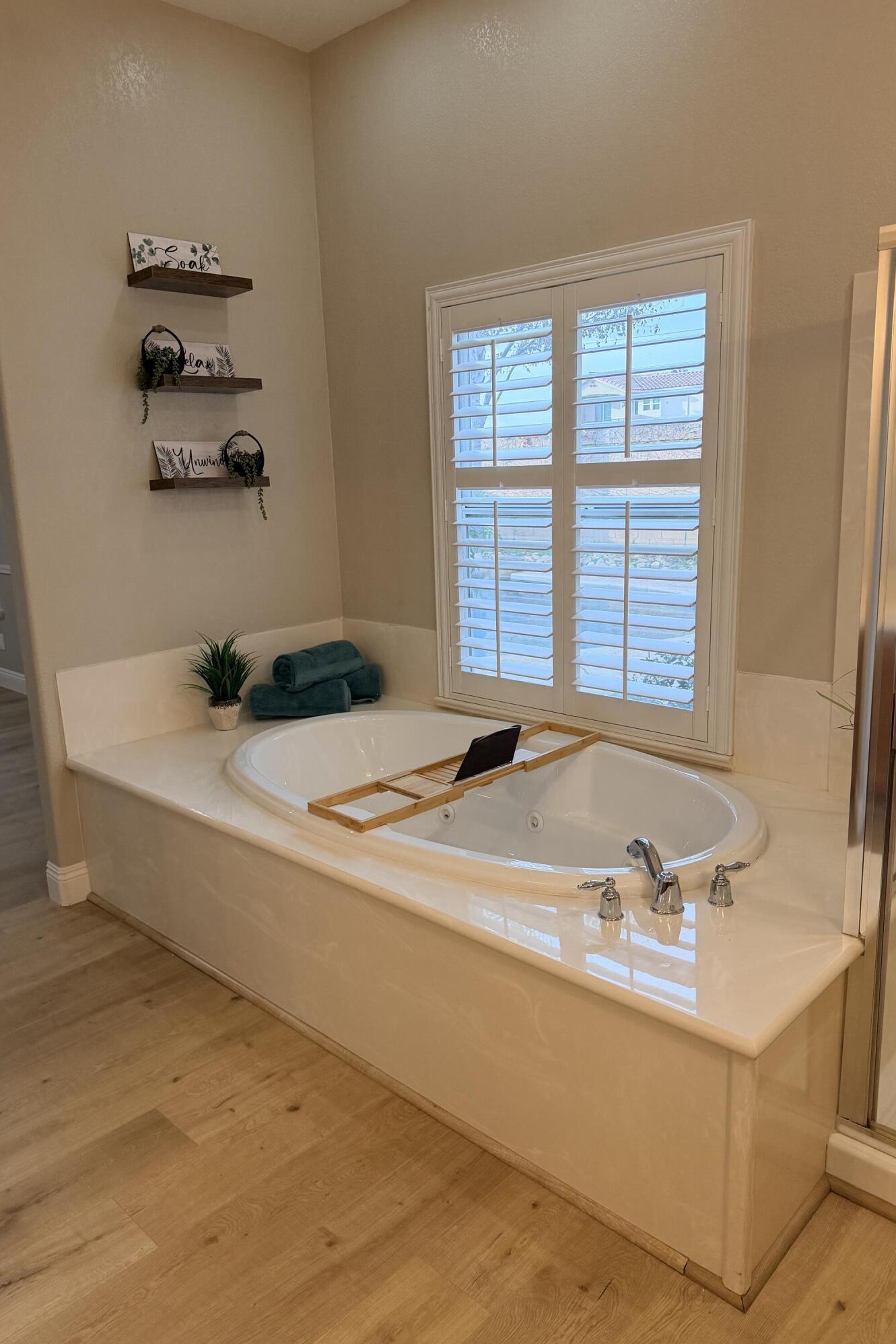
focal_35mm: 25
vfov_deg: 71.5
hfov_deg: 51.3
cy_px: 672
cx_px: 445
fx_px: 933
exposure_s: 1/202
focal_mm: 6.76
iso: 200
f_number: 1.78
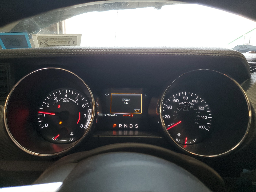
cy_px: 96
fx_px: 192
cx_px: 128
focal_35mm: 26
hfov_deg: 67.3
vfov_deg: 53.1
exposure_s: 1/120
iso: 88
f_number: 1.5
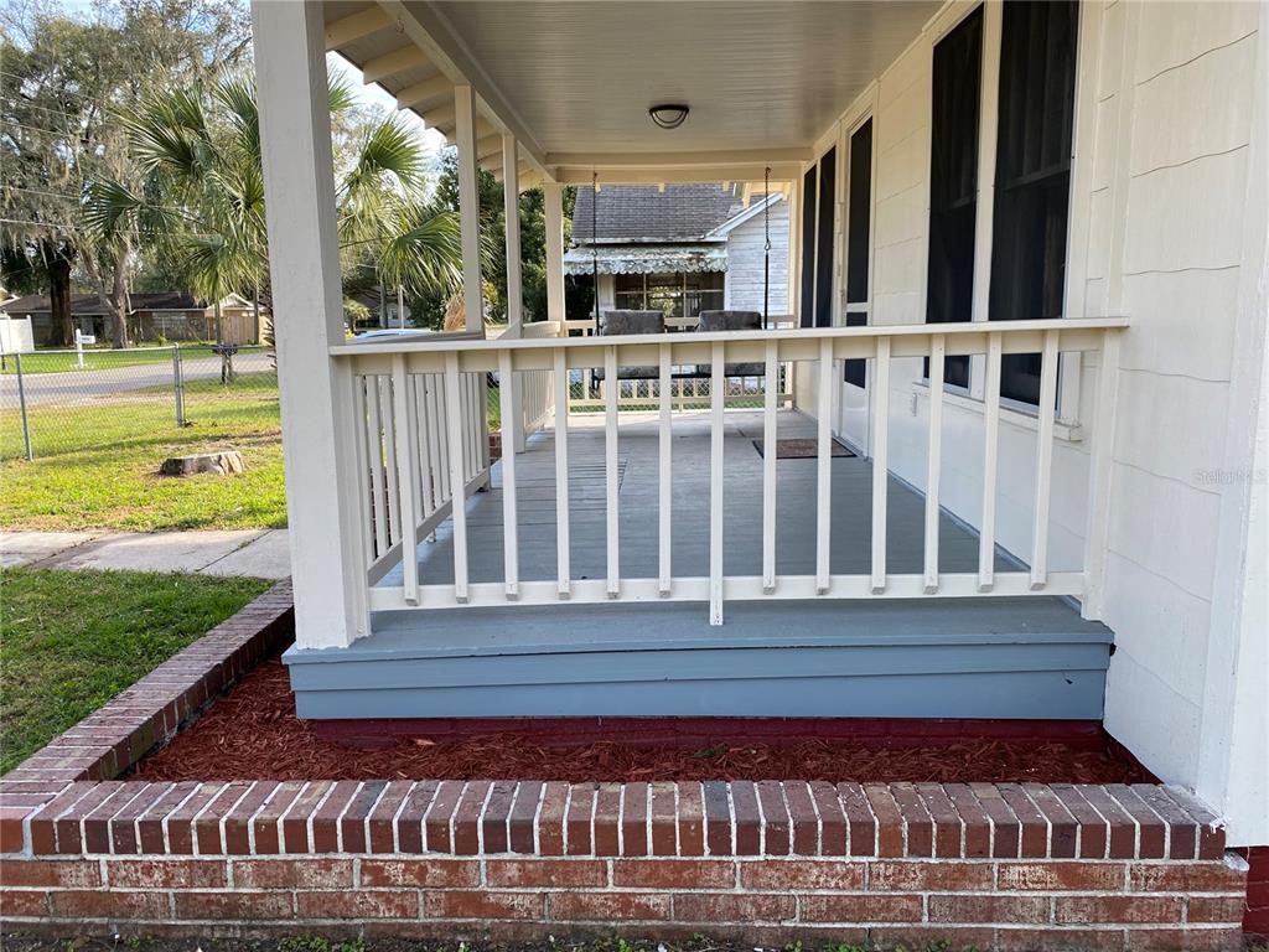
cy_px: 476
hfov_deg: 67.3
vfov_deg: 53.1
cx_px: 634
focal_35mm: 26
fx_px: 953
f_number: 1.8
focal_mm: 4.25
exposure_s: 1/268
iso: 32
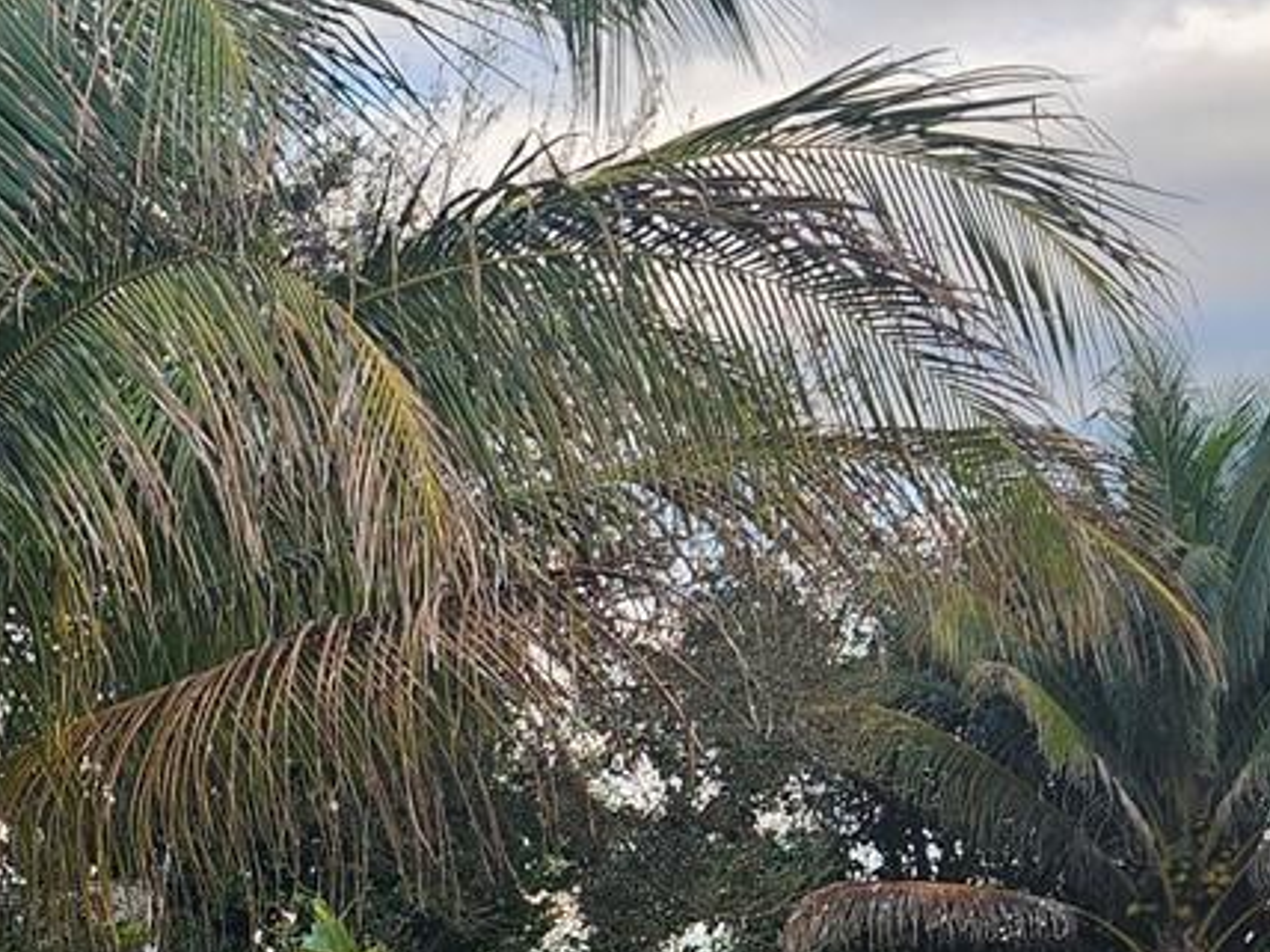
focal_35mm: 86
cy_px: 1038
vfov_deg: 16.7
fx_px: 3155
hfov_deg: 21.3
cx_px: -217
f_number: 1.8
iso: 20
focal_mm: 5.4
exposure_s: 1/270
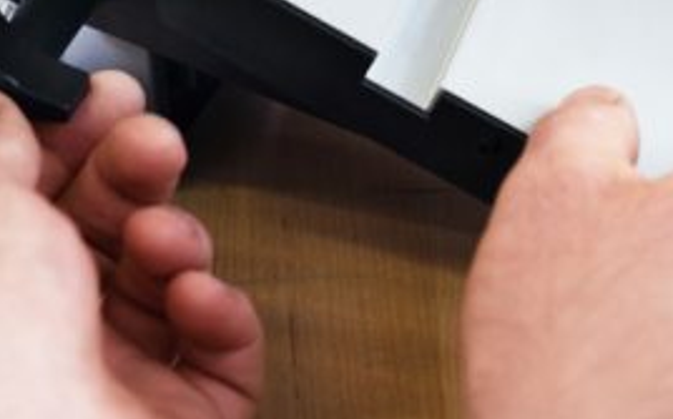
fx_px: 2767
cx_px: 183
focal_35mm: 151
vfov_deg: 8.6
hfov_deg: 13.8
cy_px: -38
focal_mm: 63
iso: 800
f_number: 5
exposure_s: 1/160
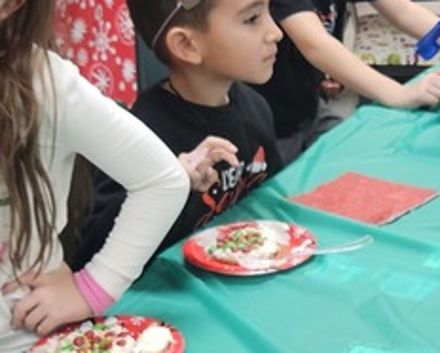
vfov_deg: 15.4
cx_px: 432
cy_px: 313
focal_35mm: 99
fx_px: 1290
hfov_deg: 18.9
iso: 250
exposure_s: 1/120
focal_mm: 5.4
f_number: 1.8
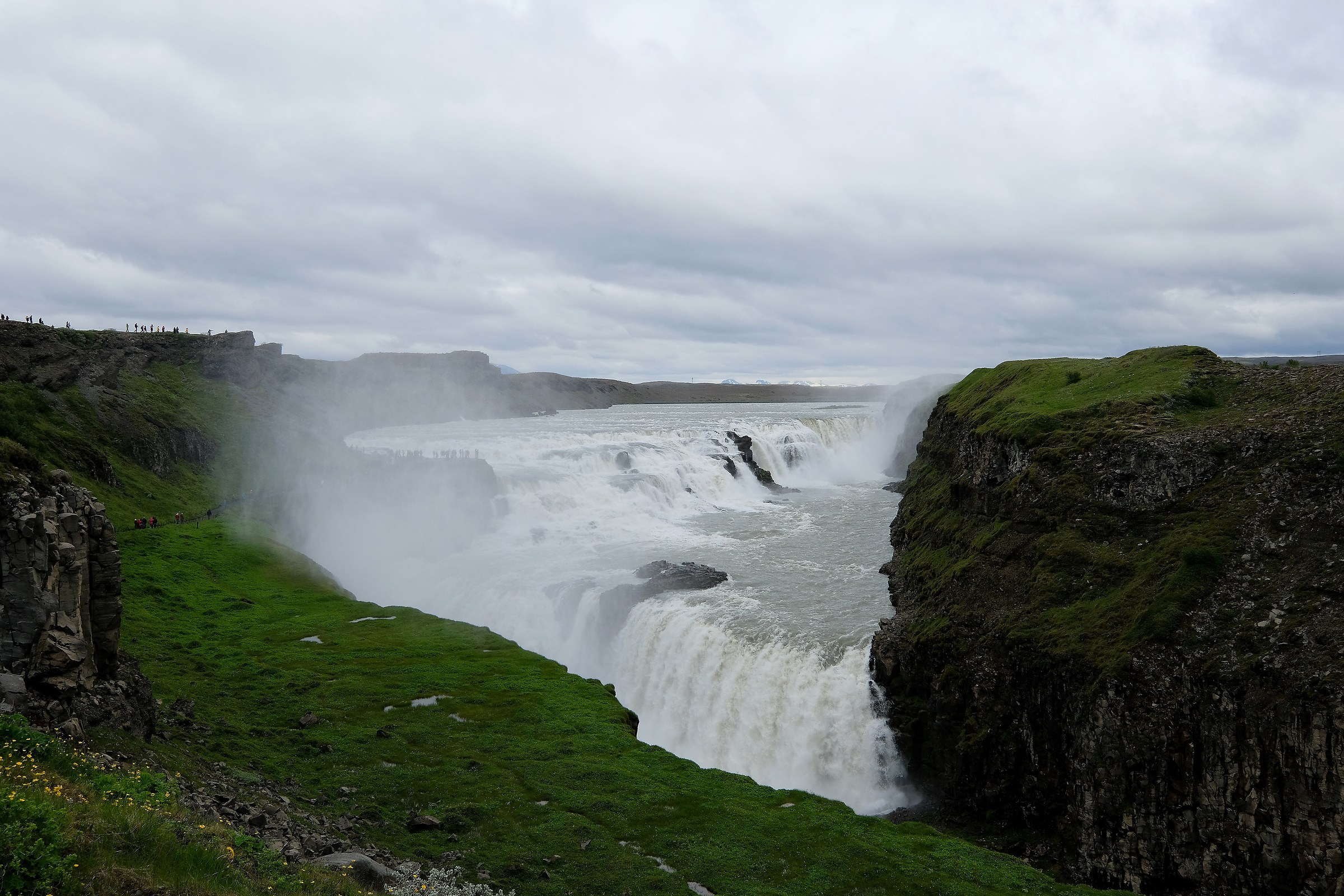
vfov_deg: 36.9
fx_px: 1344
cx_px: 672
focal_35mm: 36
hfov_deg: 53.1
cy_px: 448
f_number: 8
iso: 400
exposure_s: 1/680
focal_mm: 24
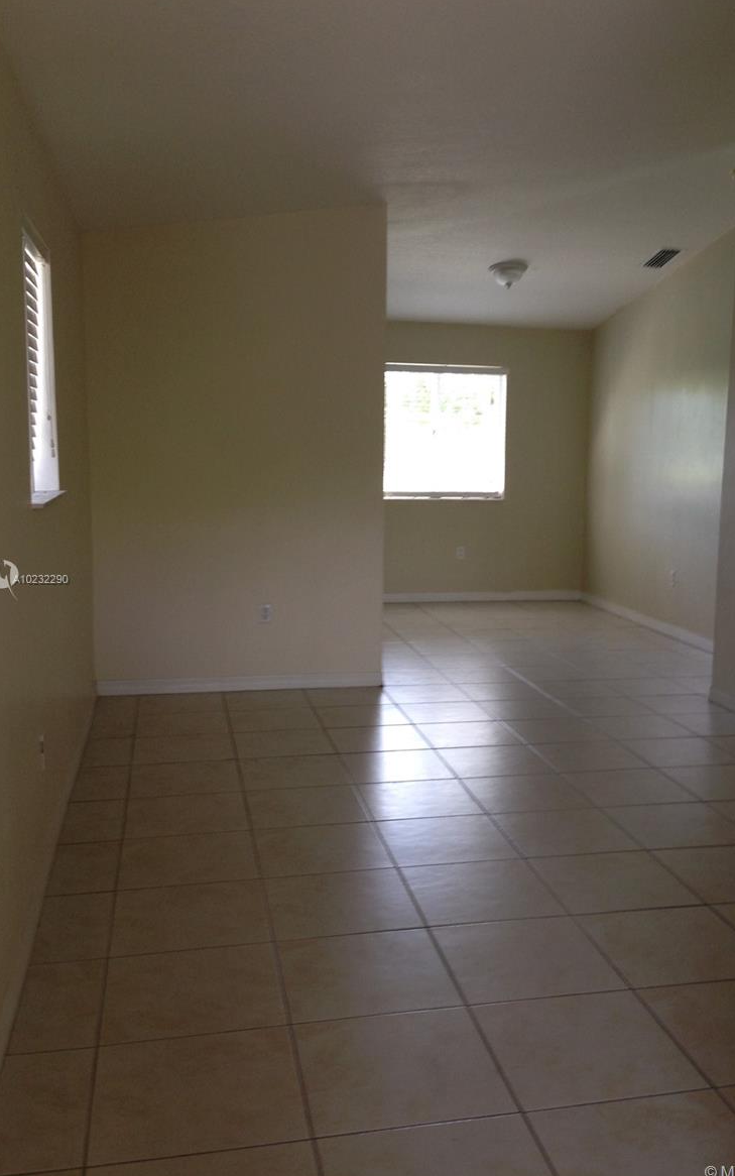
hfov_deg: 35.2
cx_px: 433
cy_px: 580
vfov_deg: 54.0
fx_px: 1154
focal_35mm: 36
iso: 50
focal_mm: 4.12
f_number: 2.4
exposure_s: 1/40
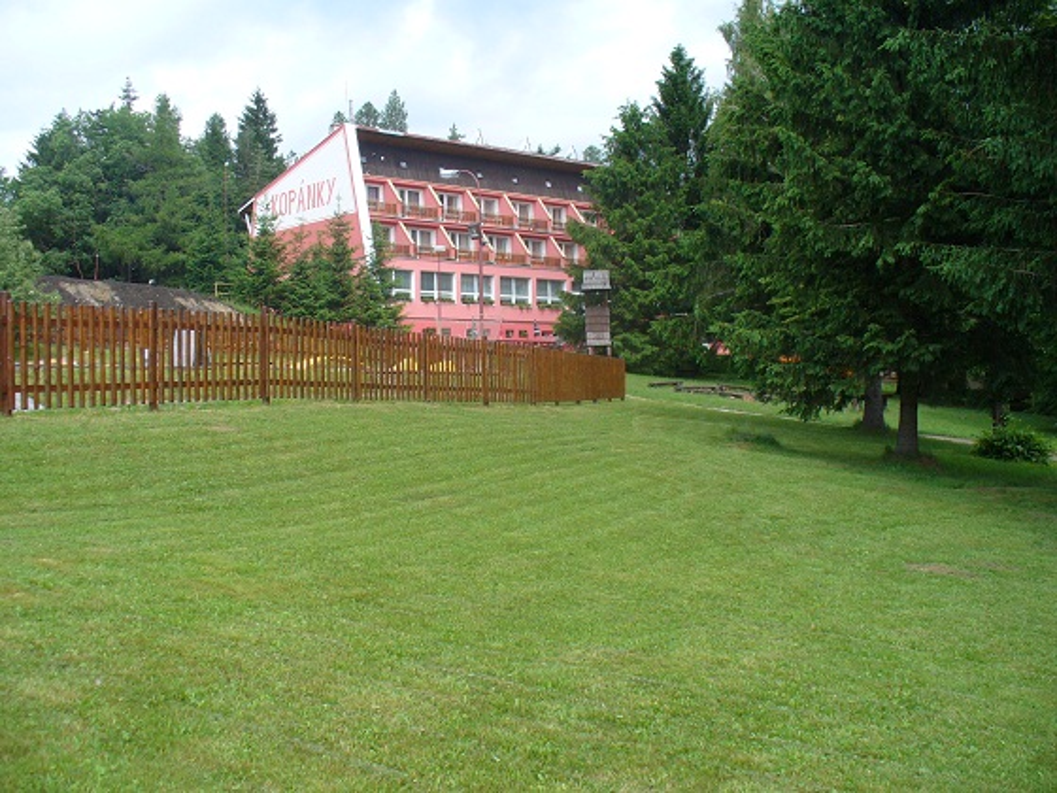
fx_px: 1130
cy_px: 396
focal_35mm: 37
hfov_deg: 50.1
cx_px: 528
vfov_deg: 38.7
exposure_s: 1/200
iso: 100
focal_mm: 6.1
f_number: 5.6
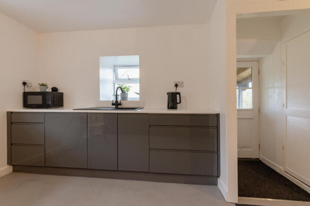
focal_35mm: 17
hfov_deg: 93.3
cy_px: 103
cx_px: 155
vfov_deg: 70.3
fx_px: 146
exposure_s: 1/10
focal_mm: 17
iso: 400
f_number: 8
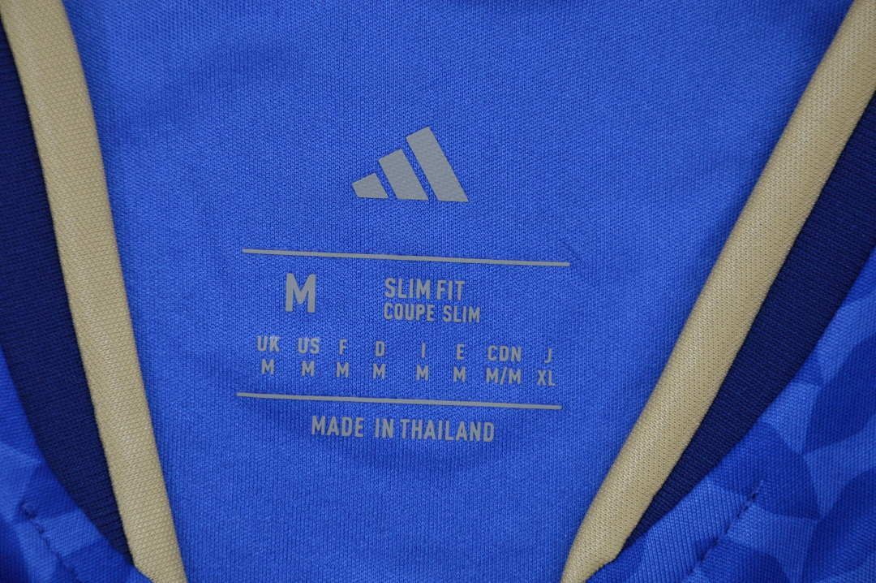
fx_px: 3829
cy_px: 292
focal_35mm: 158
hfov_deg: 13.1
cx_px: 438
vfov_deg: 8.7
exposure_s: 1/200
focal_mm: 105
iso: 400
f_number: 9
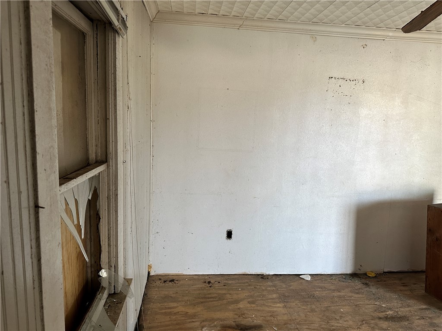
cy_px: 166
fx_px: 306
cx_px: 221
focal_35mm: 24
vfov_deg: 56.8
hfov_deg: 71.6
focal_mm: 6.86
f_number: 1.78
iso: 250
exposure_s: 1/77
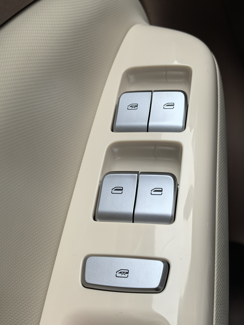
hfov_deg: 27.0
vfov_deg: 35.5
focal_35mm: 54
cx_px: 122
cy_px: 162
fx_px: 508
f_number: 2
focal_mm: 6.98
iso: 64
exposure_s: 1/100
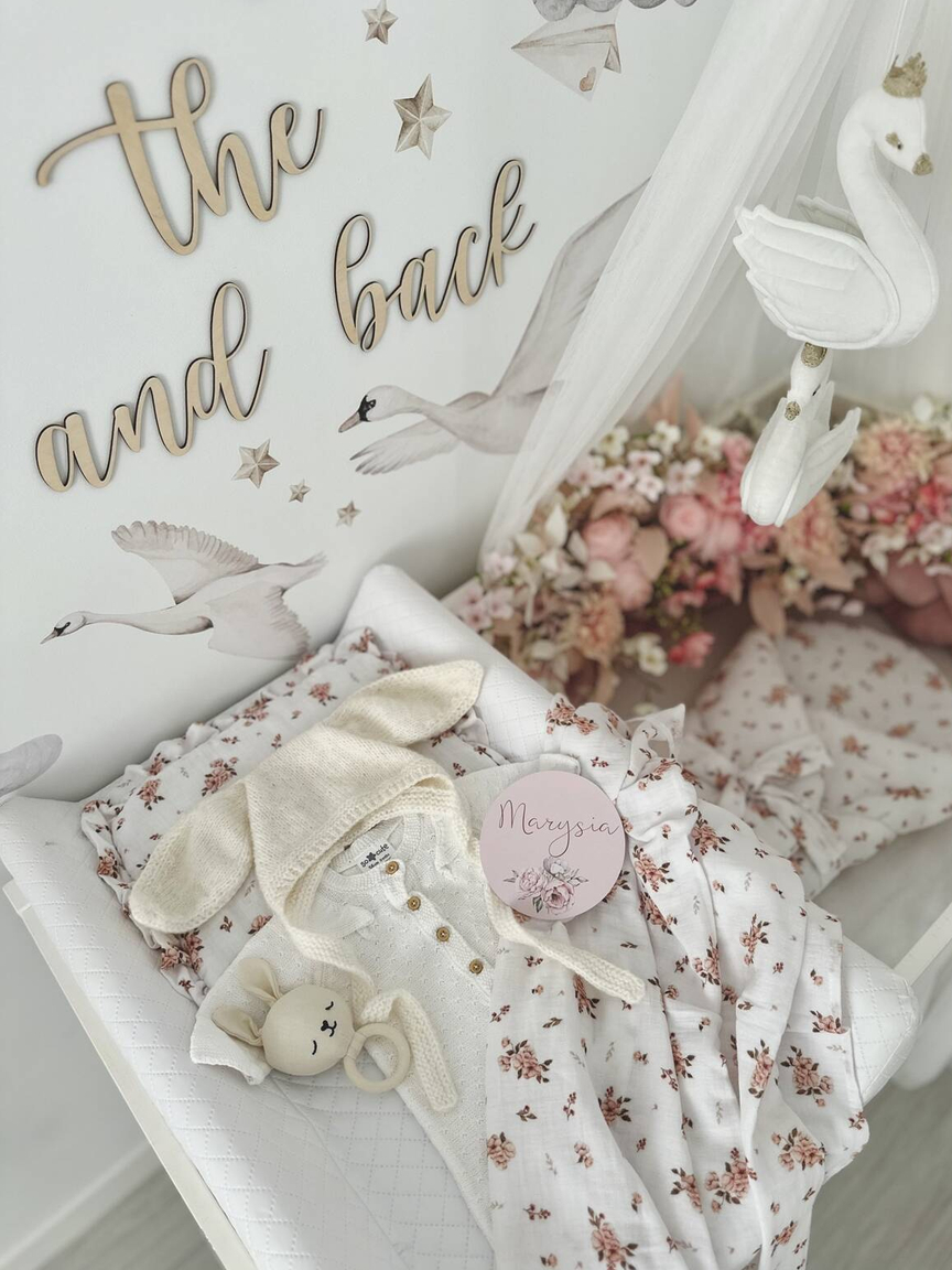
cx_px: 495
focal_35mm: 25
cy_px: 655
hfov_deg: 54.9
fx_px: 917
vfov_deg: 69.4
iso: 100
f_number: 1.78
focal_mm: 6.86
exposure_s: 1/121
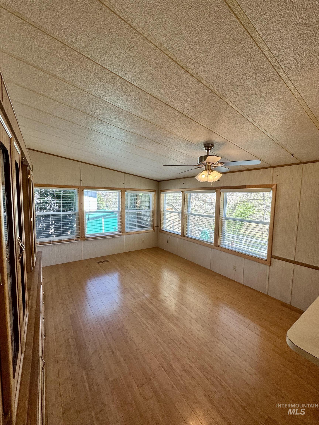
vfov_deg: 102.1
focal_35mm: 14
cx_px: 160
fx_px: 172
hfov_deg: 85.7
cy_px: 212
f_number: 2.2
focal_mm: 2.22
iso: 125
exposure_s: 1/120
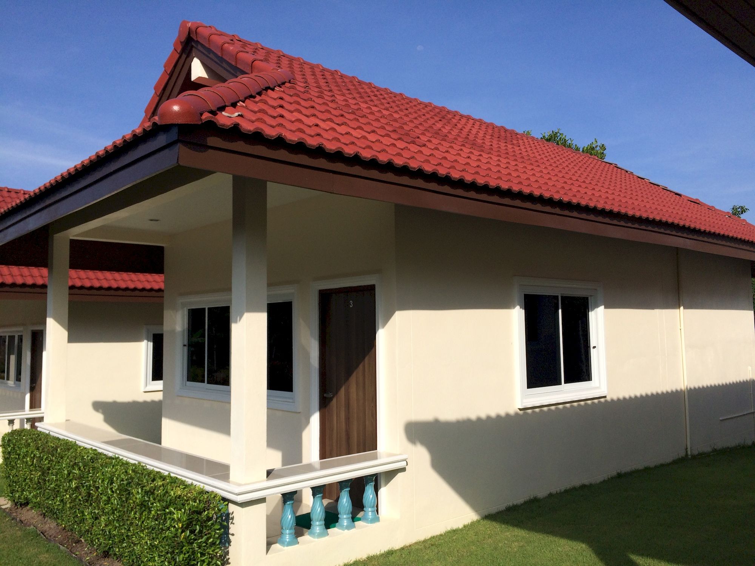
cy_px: 283
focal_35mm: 29
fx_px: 633
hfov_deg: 61.7
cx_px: 378
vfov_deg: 48.2
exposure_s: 1/4115
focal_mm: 4.15
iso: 32
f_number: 2.2
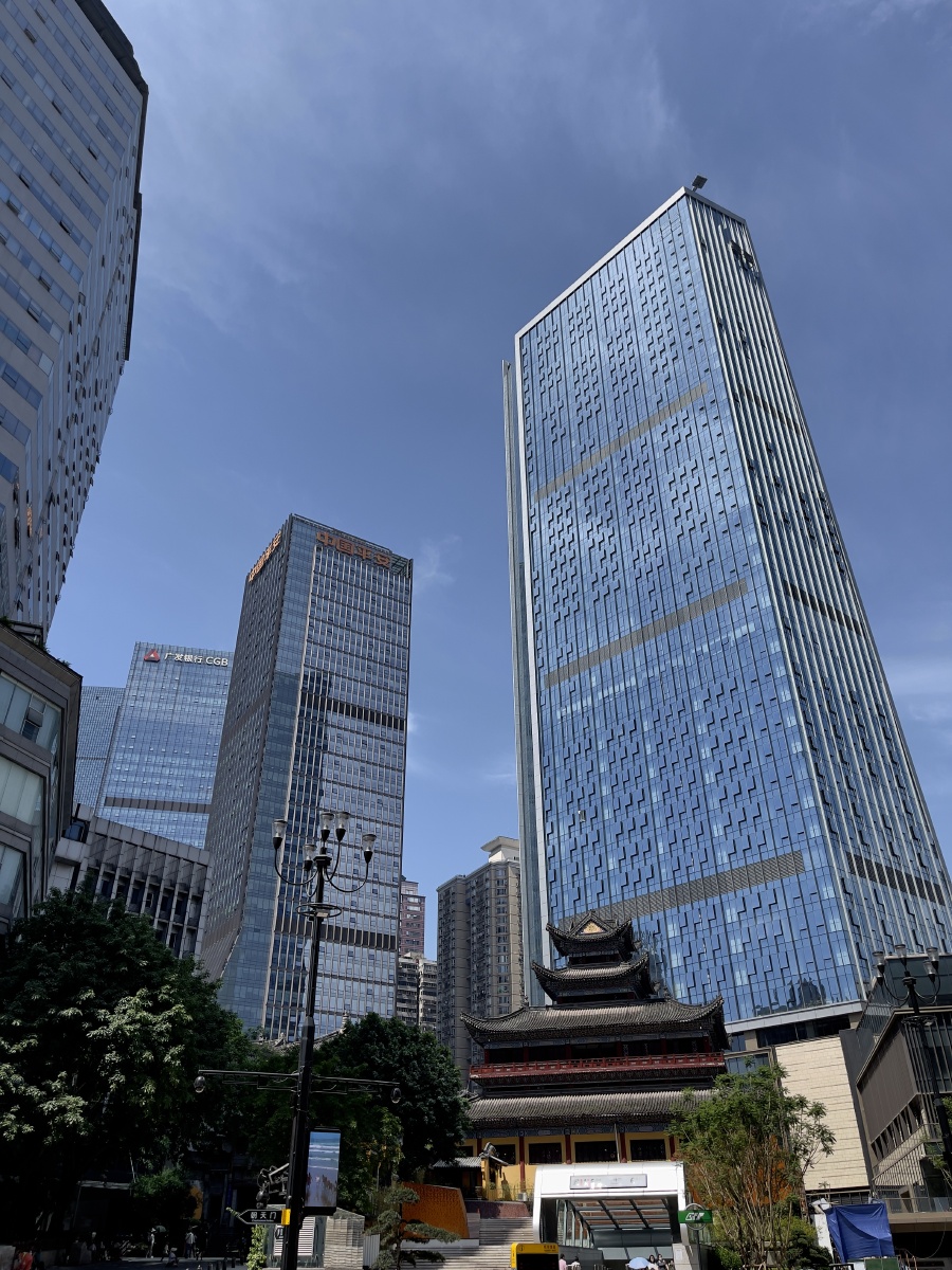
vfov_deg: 67.3
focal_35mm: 26
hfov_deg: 53.1
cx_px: 476
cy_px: 635
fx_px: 953
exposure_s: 1/2288
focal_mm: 5.1
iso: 32
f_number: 1.6
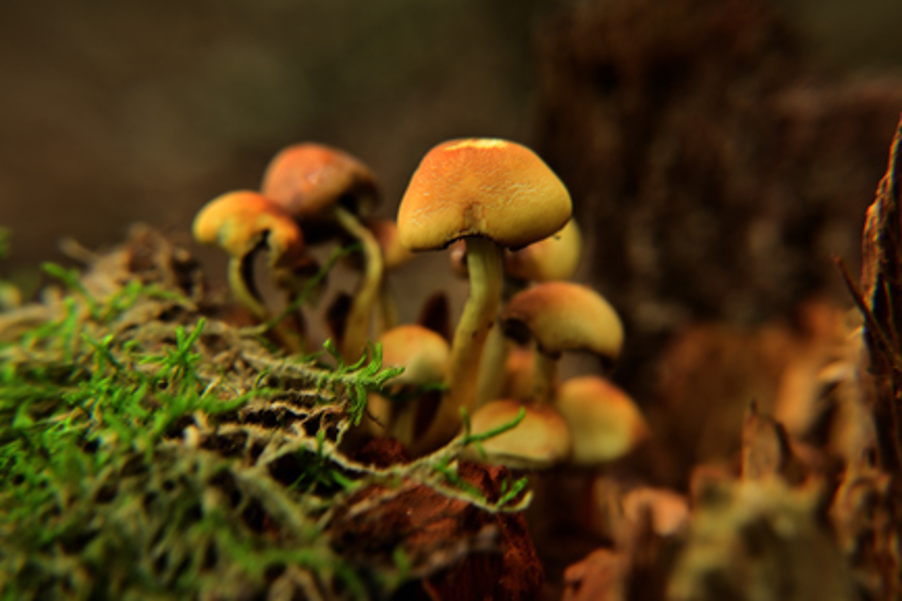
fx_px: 890
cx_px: 453
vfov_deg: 37.3
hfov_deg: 53.8
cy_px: 312
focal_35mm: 36
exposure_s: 1/6
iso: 100
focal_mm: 33.5
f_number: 7.1
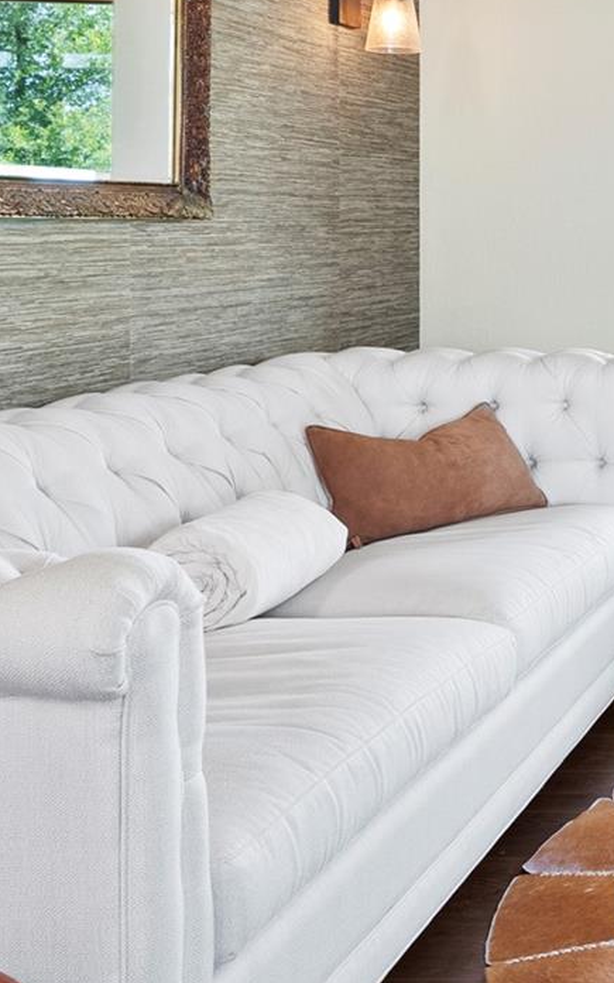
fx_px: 1406
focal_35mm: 52
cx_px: 1015
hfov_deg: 19.9
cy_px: 200
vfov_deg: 37.2
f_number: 8
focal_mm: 17.5
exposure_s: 5
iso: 160
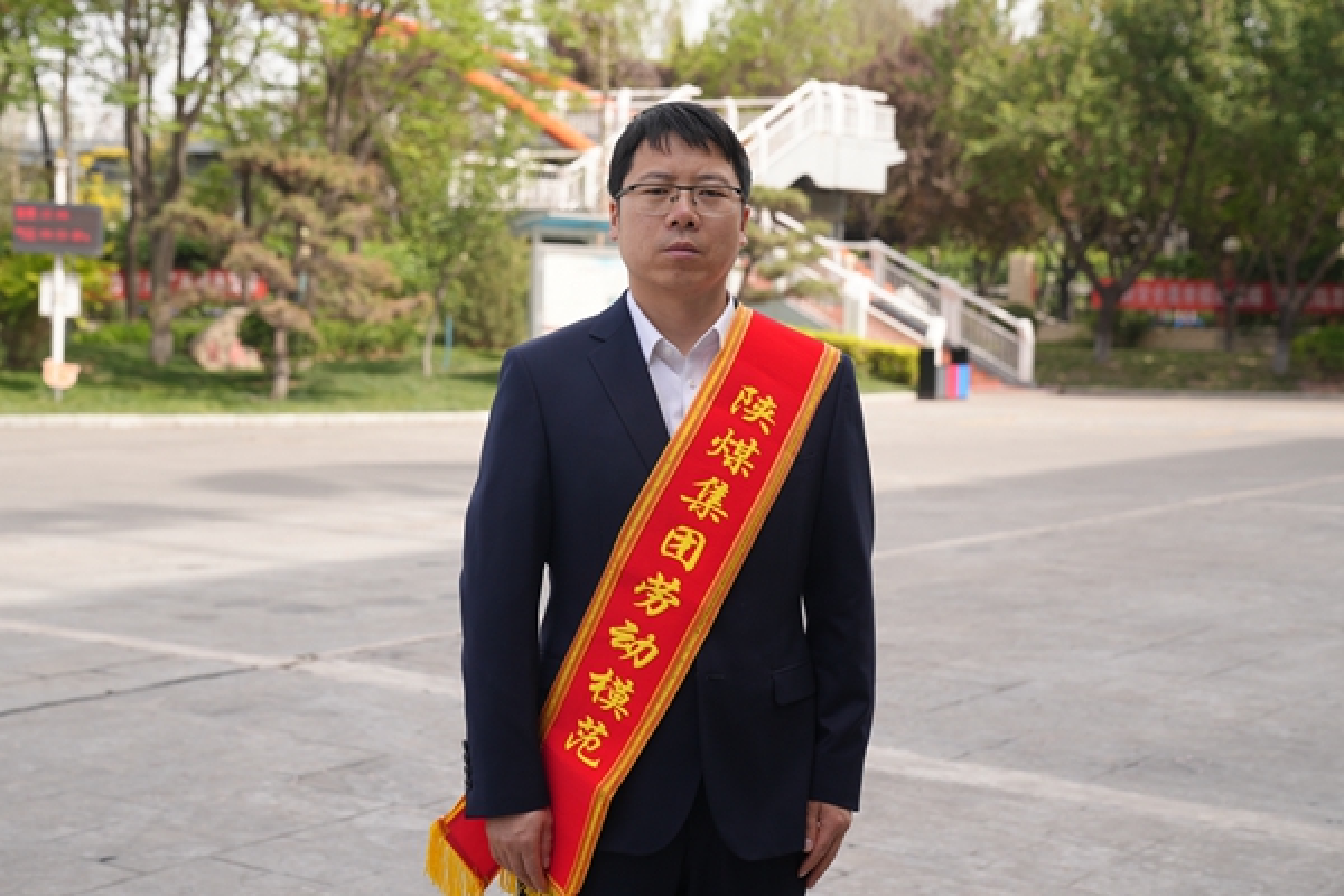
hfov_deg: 39.6
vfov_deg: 27.0
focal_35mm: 50
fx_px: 1867
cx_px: 672
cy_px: 448
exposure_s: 1/320
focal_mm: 50
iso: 100
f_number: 4.5
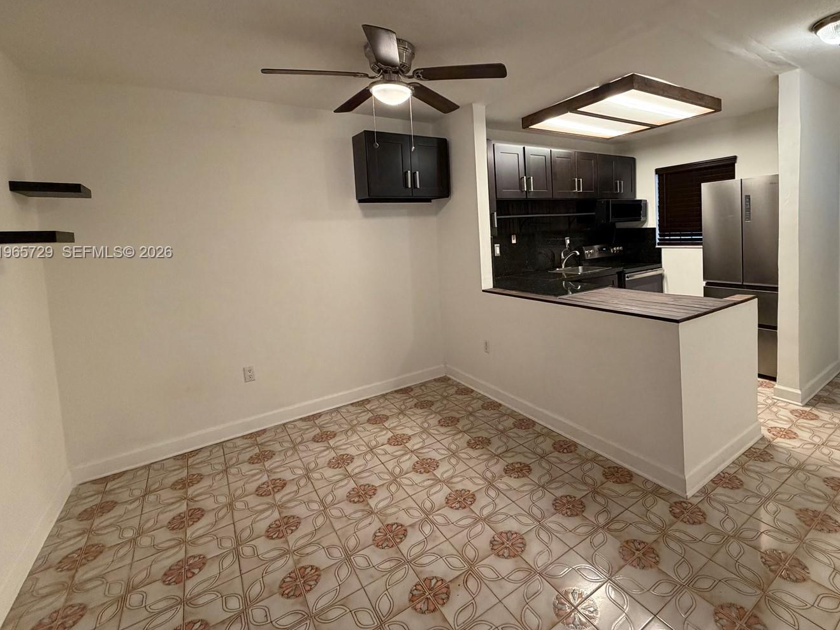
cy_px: 253
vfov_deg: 73.9
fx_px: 412
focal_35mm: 17
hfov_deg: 90.4
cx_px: 484
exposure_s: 1/60
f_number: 2.2
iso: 320
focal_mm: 2.22
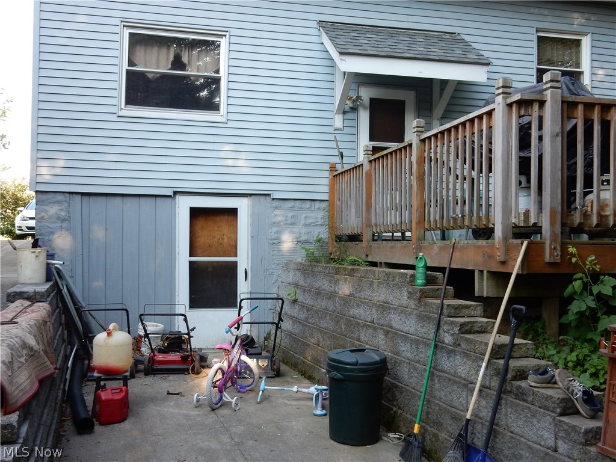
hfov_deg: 51.4
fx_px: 641
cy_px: 231
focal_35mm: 36
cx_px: 308
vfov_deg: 39.7
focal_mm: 6.4
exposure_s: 1/80
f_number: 4
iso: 125
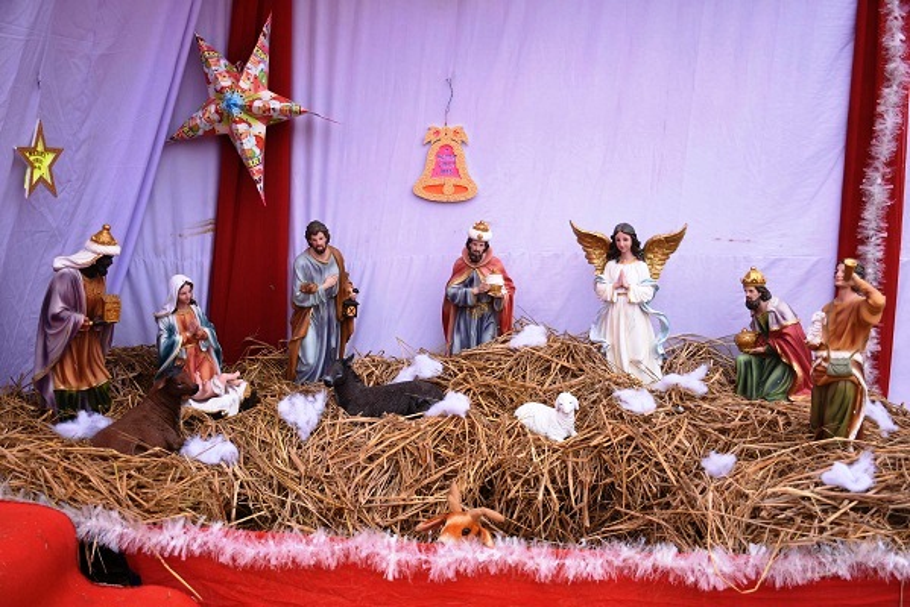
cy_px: 304
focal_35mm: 39
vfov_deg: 34.2
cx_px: 455
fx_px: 986
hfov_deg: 49.5
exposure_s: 1/125
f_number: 4.5
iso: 100
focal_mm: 26
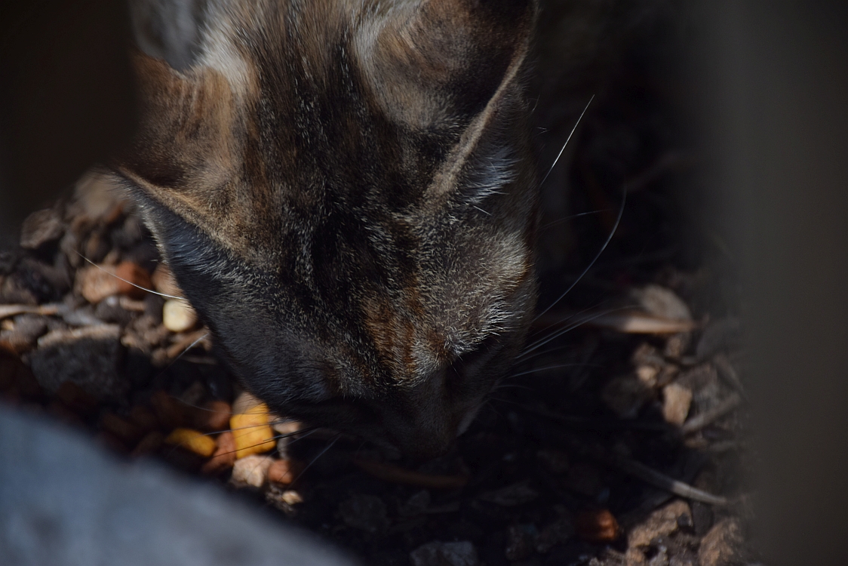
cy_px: 283
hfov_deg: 9.8
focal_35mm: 210
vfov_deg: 6.5
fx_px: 4948
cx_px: 424
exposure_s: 1/200
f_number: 5.6
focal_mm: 140
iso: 160
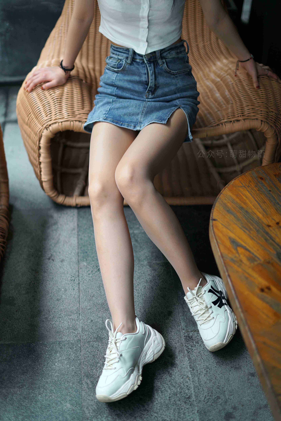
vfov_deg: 39.6
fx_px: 585
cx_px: 140
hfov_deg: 27.0
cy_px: 210
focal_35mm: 50
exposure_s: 1/400
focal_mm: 50
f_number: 1.8
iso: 200
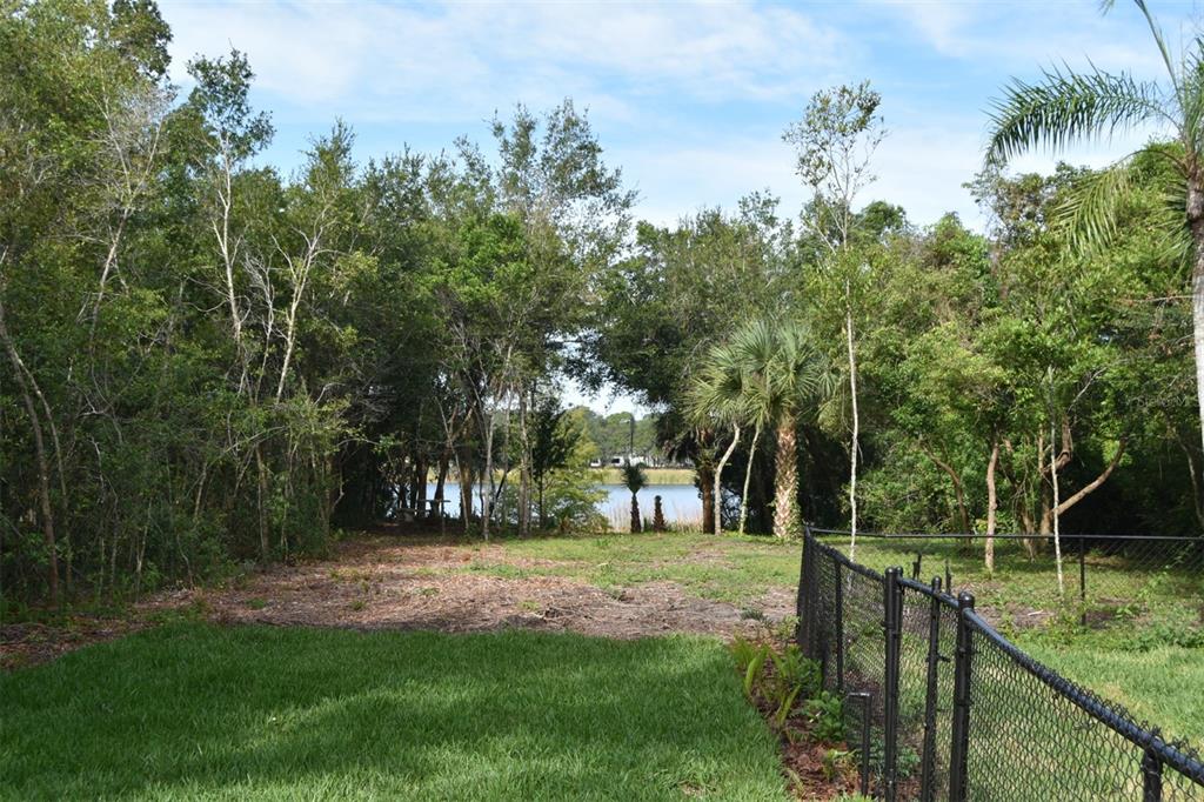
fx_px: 1605
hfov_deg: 41.1
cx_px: 602
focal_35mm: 48
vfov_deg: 28.1
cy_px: 401
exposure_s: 1/250
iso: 200
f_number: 8
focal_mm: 32
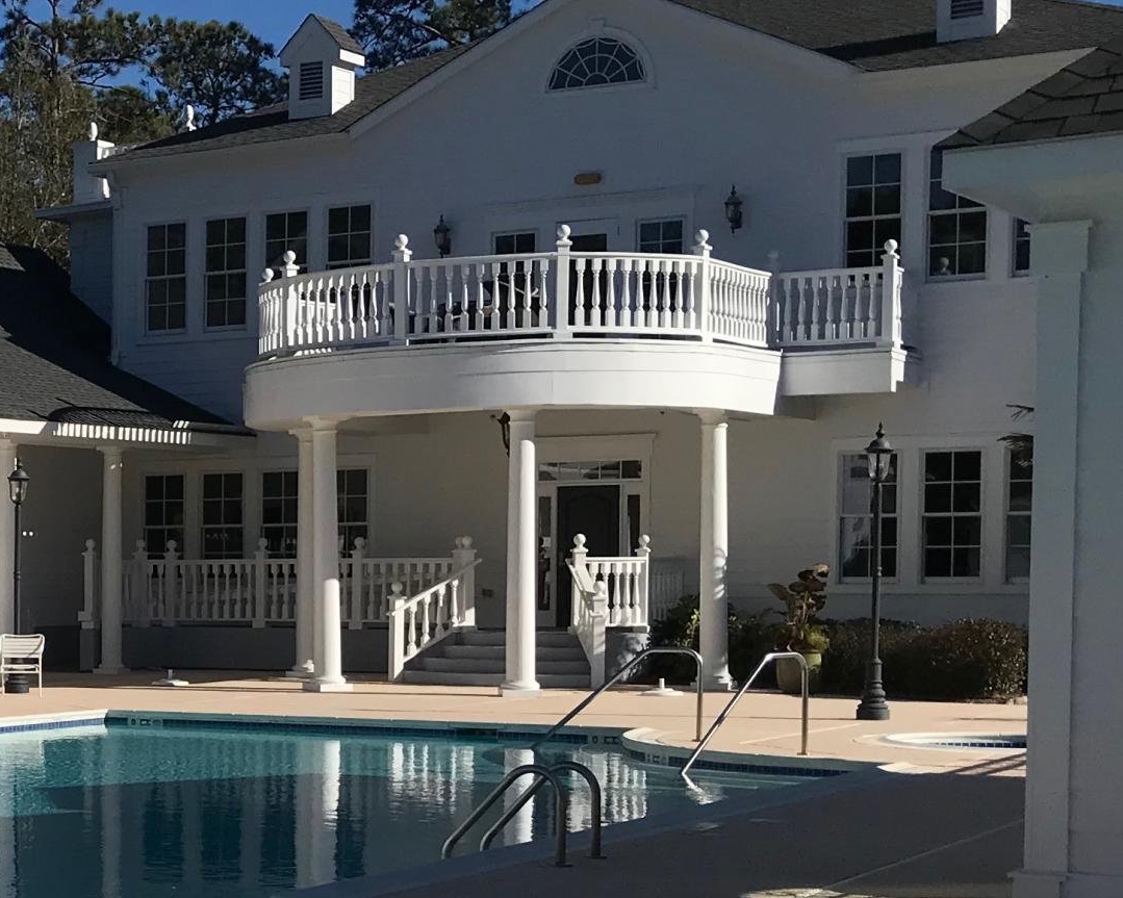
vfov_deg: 19.9
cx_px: -174
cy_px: 721
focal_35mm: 76
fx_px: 2526
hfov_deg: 23.2
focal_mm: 3.99
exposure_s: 1/5319
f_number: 1.8
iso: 20
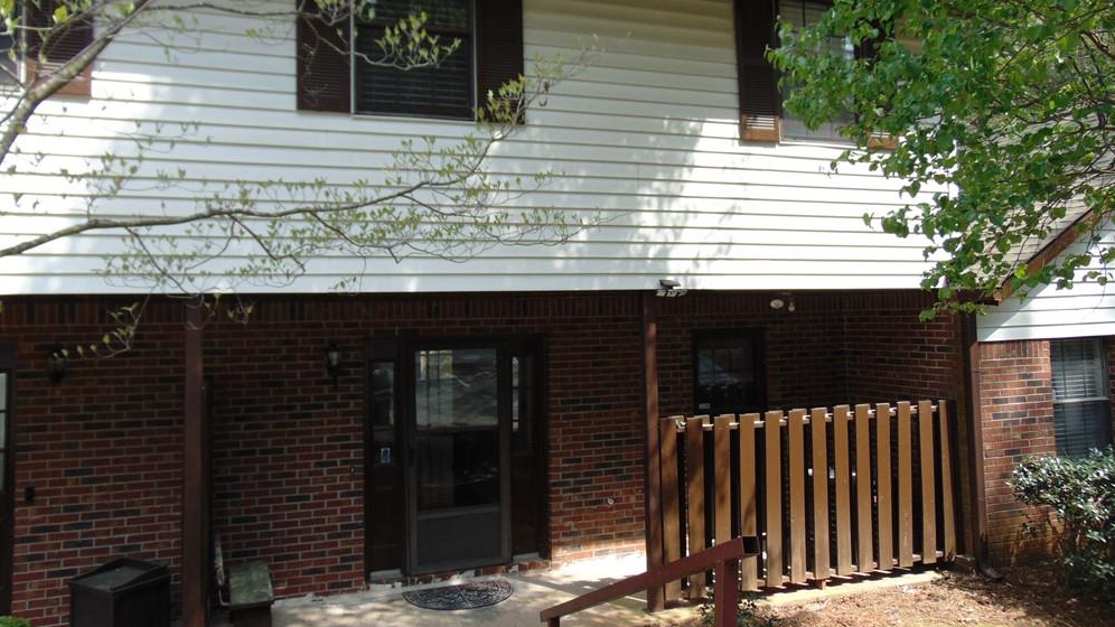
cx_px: 545
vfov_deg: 41.3
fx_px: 828
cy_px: 261
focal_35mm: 28
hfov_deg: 67.9
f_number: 3
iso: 80
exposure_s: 1/320
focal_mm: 4.5
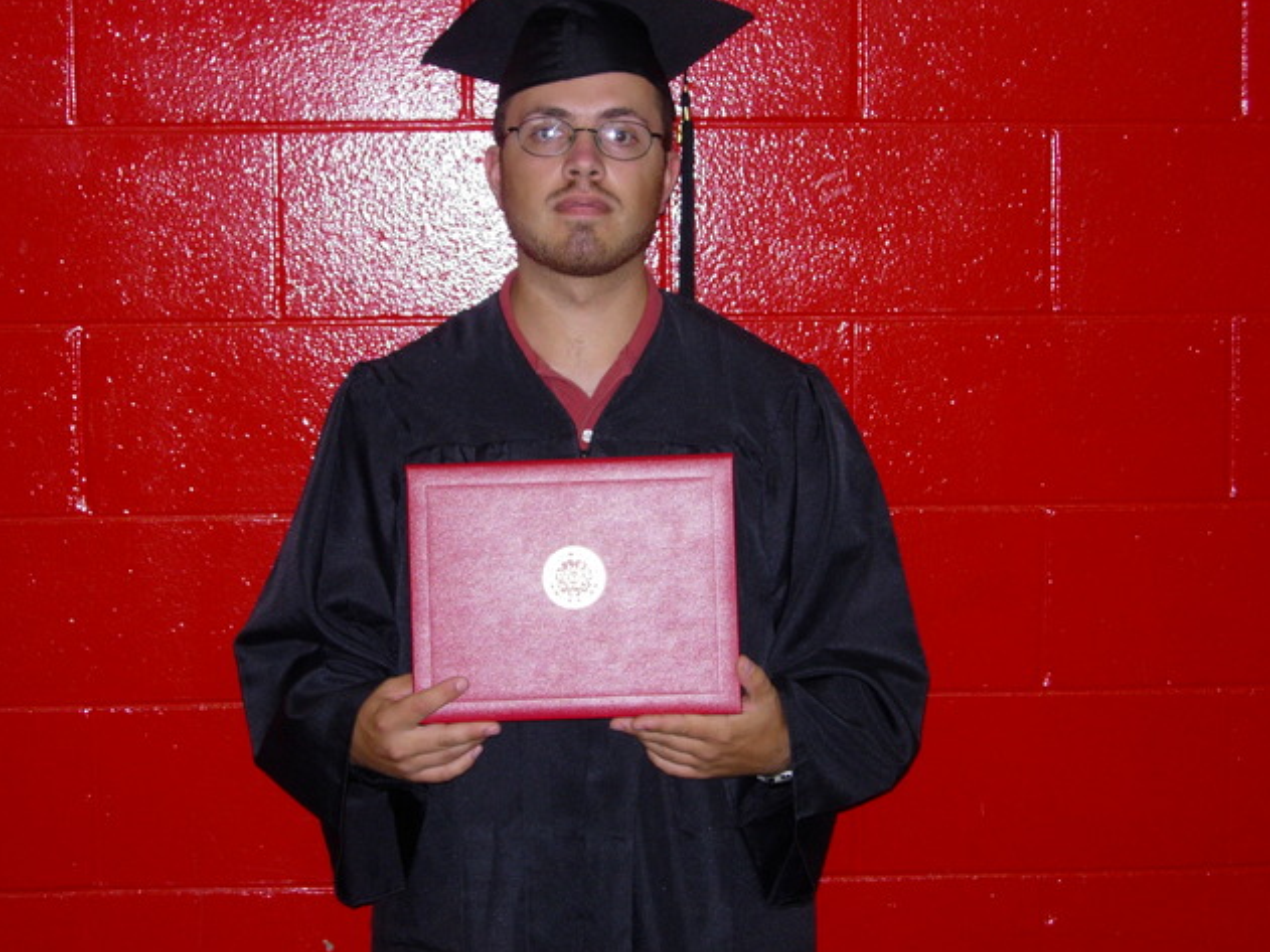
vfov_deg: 20.2
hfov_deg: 26.7
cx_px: 636
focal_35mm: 73
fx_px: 2678
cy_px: 473
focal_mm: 14.9
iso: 105
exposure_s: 1/85.4
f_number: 3.7
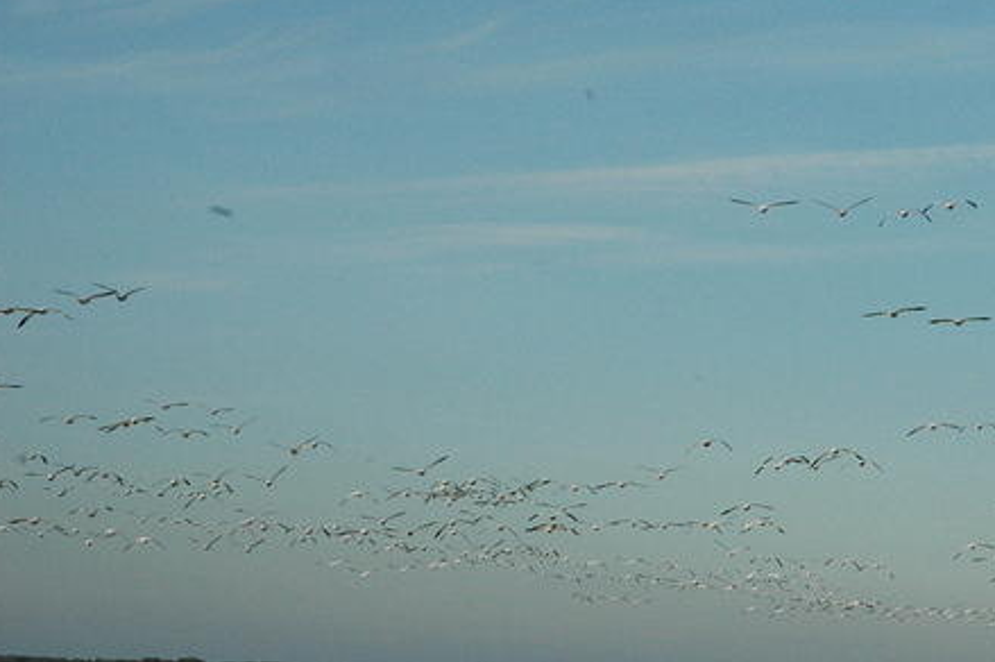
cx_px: 714
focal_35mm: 153
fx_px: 4225
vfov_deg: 9.0
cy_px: 400
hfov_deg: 13.4
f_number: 16
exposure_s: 1/800
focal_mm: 70
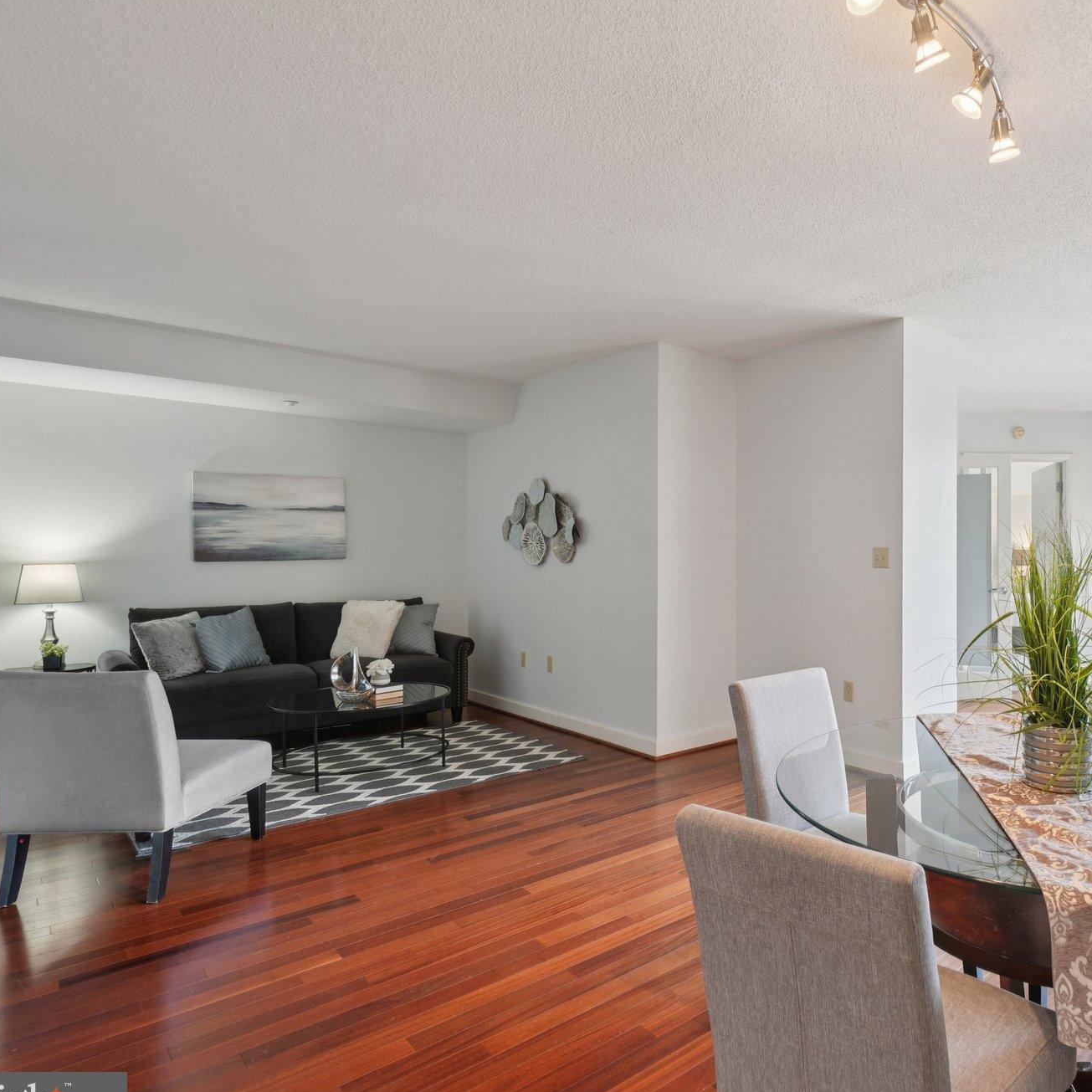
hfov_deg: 70.6
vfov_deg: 74.8
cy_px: 562
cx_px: 798
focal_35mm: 20
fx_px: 714
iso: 100
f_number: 7.1
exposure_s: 1/3.33
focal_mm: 10
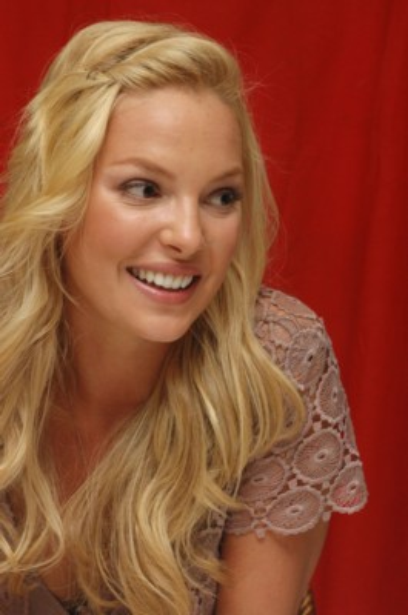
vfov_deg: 15.9
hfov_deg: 10.6
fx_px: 2202
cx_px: 204
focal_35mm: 129
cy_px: 308
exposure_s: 1/320
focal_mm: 86
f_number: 11
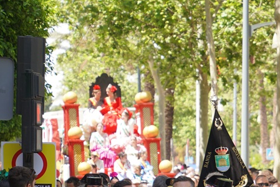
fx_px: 2534
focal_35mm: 326
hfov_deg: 6.3
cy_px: 242
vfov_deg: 4.2
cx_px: 342
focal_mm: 122
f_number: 5
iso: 125
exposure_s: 1/160
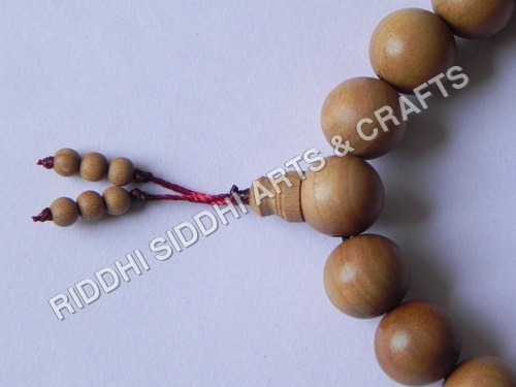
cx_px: 258
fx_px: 2415
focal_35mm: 162
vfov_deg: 9.2
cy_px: 194
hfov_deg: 12.2
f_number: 4.5
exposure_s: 1/100
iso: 160
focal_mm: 28.8
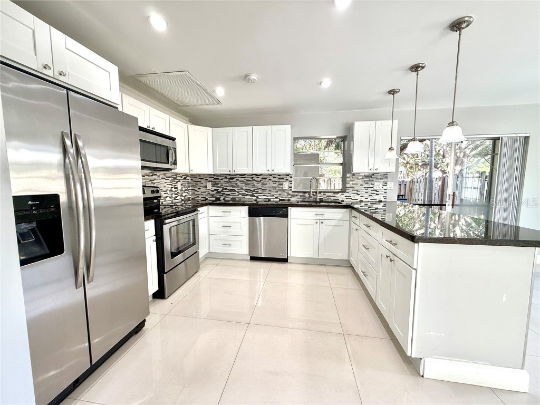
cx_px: 270
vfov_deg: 85.7
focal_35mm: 14
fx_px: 218
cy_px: 202
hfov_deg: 102.1
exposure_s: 1/120
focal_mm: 2.22
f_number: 2.2
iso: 125
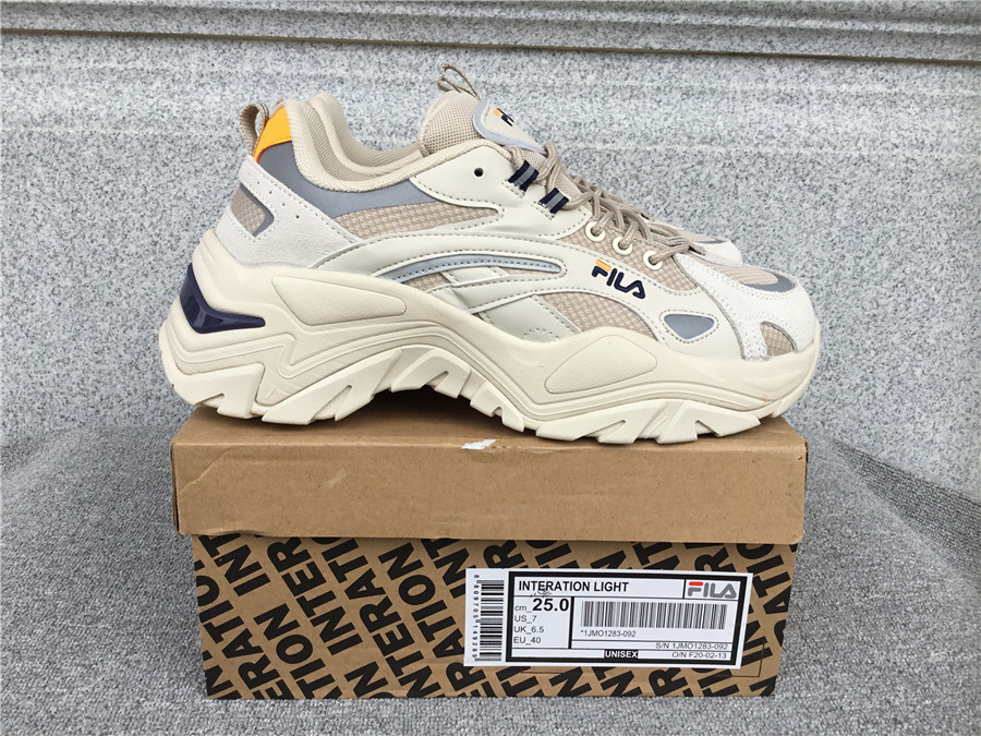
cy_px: 368
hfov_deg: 58.4
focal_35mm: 31
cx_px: 490
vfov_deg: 45.4
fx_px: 879
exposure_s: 1/215
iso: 25
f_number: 2.4
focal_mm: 3.3
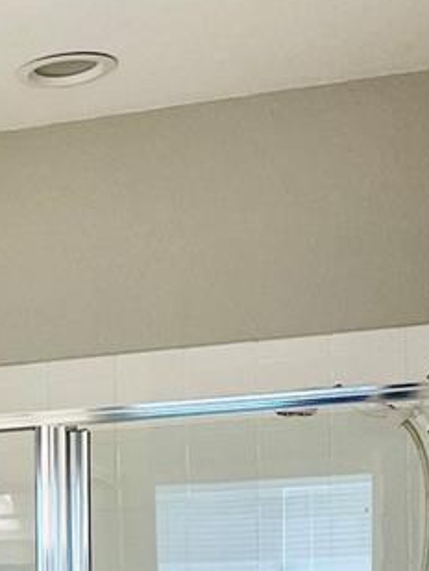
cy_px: 771
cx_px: -344
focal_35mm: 101
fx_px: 1668
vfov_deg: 18.0
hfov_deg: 13.2
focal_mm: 4.2
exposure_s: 1/120
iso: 100
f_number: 1.6
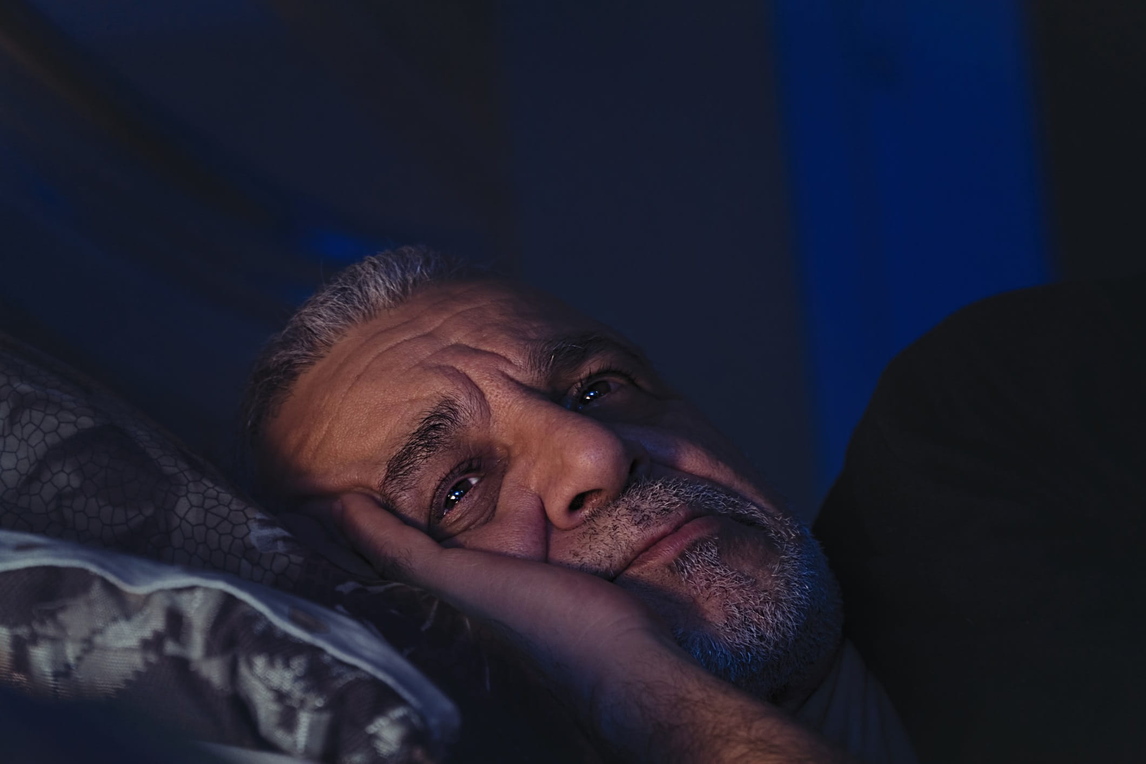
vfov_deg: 9.4
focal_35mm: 146
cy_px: 382
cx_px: 573
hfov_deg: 14.1
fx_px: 4631
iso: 200
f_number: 4
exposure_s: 1/3
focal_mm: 97
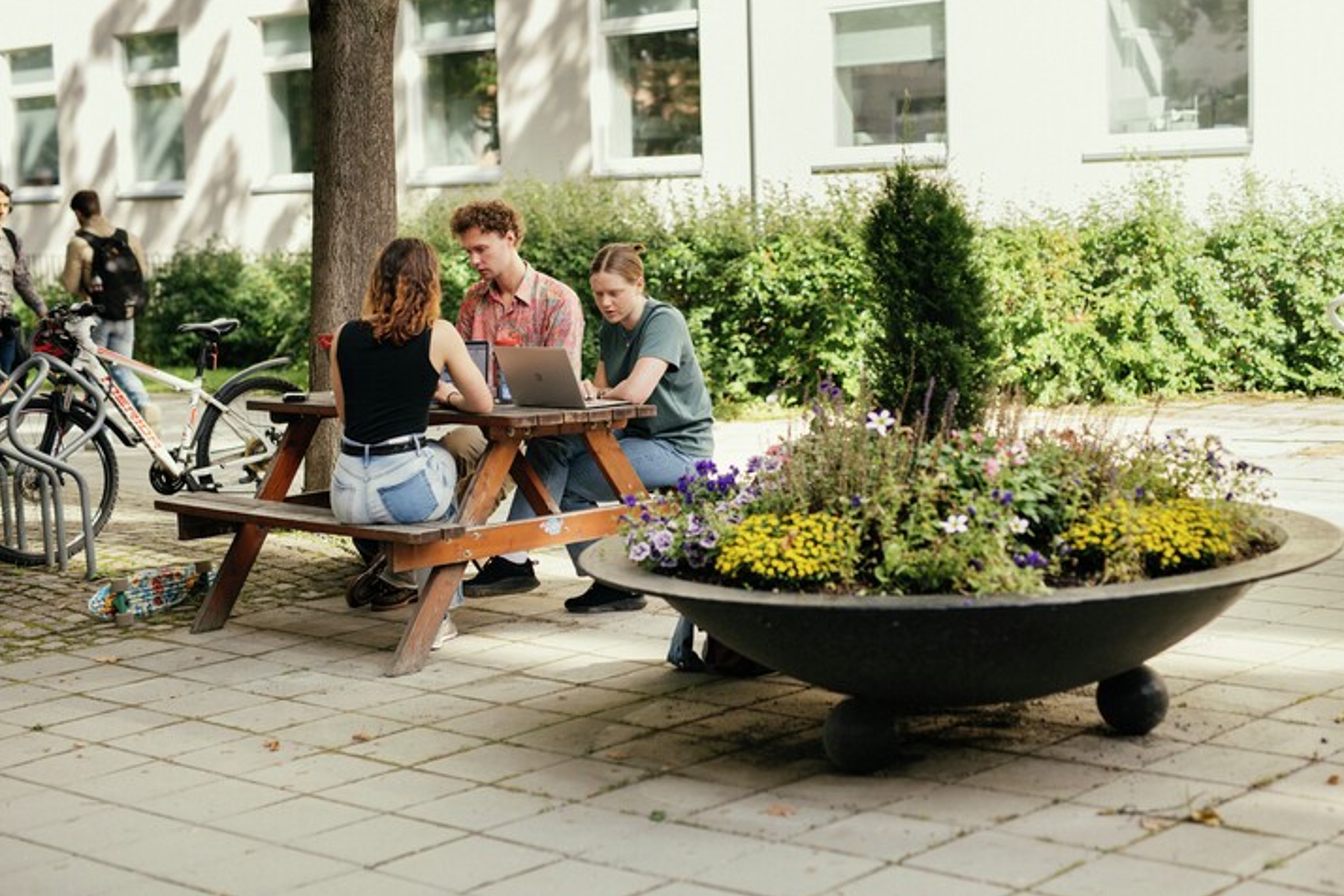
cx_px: 723
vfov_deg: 24.2
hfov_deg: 35.6
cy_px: 398
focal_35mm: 56
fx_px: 2091
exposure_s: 1/800
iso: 160
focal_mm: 50
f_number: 2.5
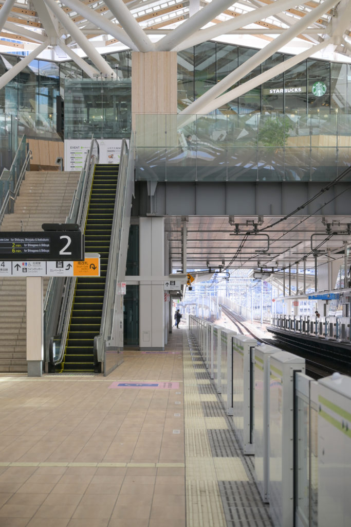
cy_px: 264
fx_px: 1096
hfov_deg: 18.2
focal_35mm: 75
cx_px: 176
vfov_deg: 27.0
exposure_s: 1/125
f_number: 4.5
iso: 100
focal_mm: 50
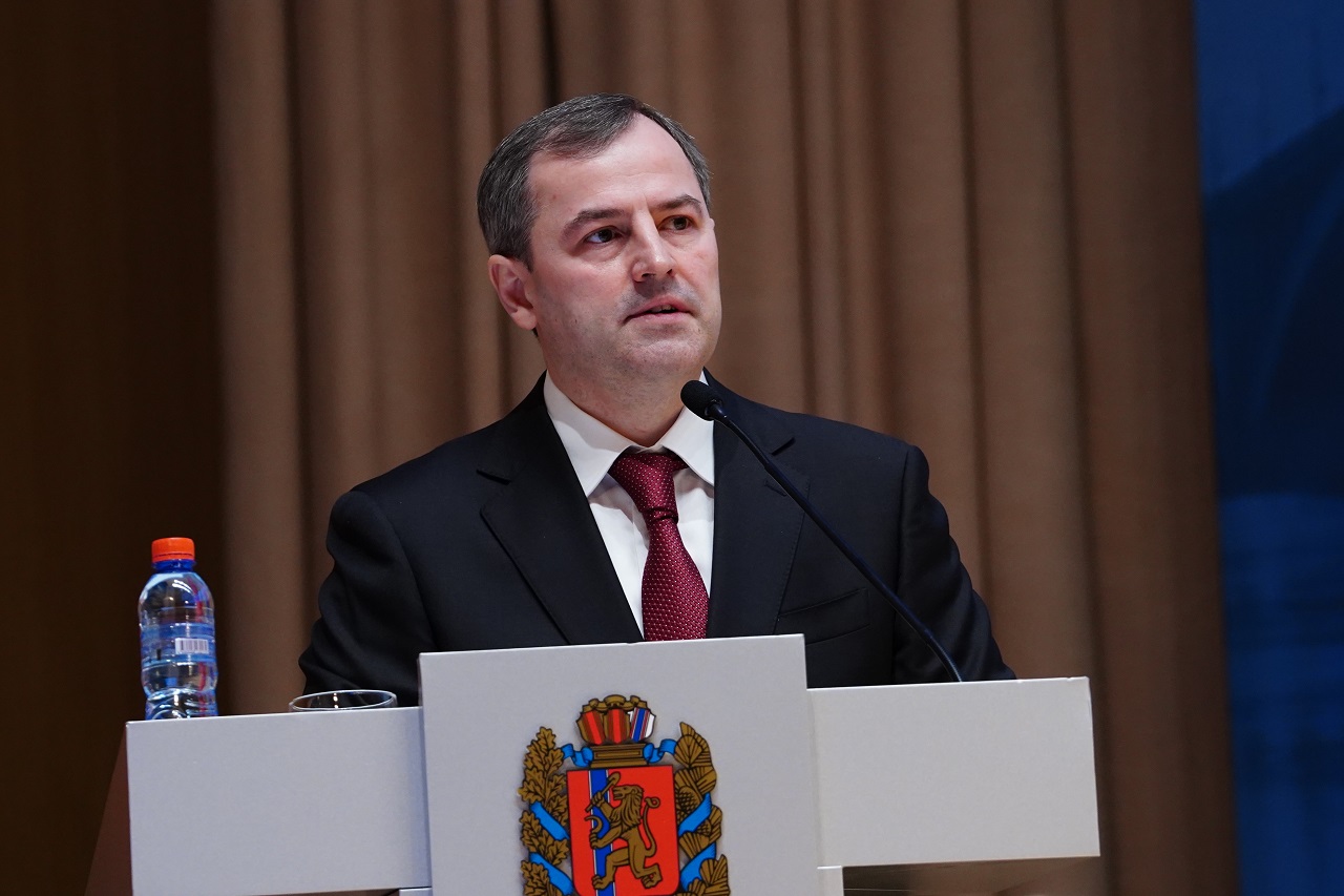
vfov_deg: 4.6
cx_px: 672
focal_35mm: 300
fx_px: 11198
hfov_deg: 6.9
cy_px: 448
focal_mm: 200
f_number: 5.6
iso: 3200
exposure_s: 1/125
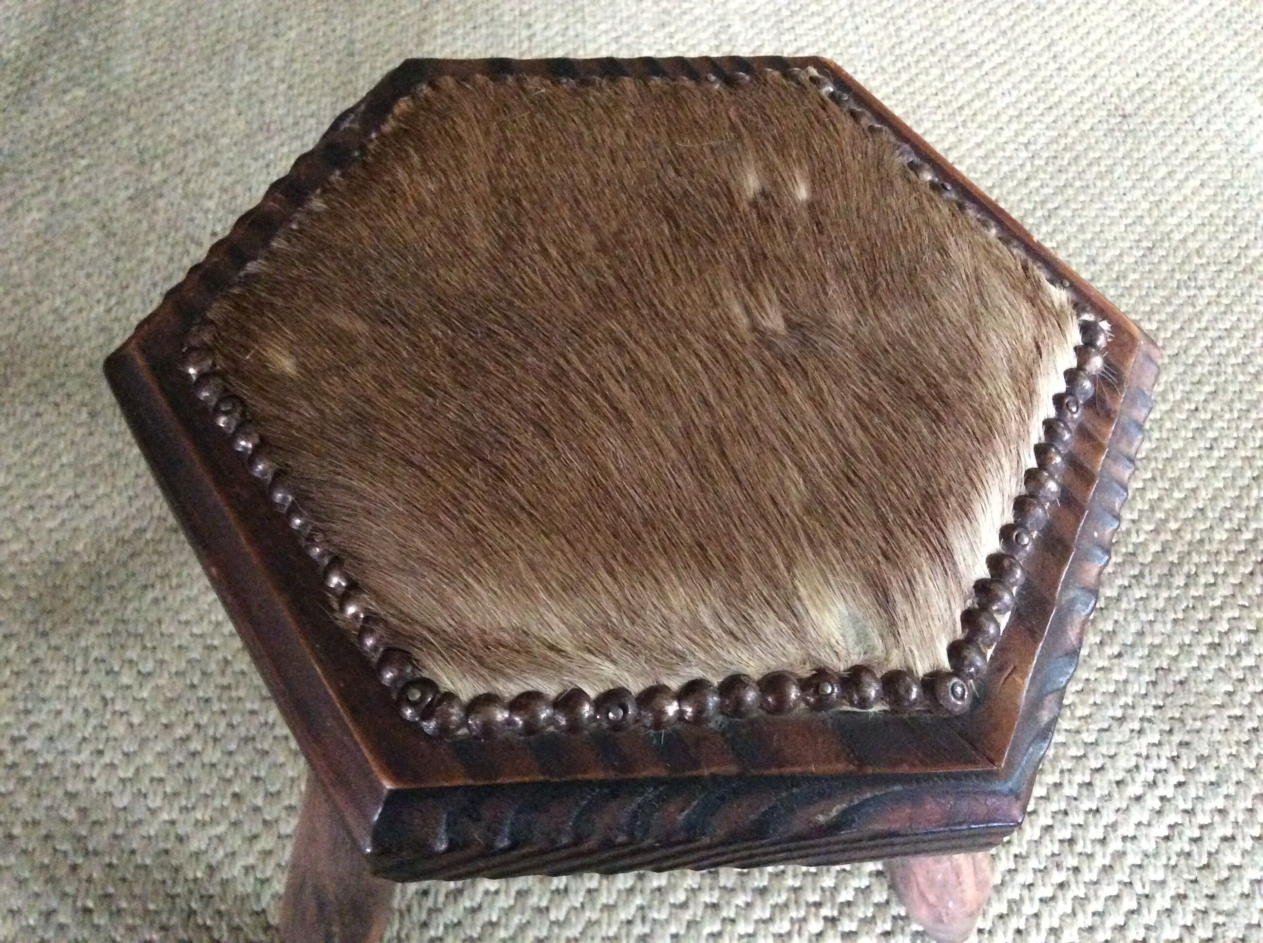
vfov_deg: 44.1
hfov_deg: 56.9
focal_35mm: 32
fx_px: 1166
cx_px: 632
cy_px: 472
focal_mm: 3.3
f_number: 2.4
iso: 500
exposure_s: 1/17
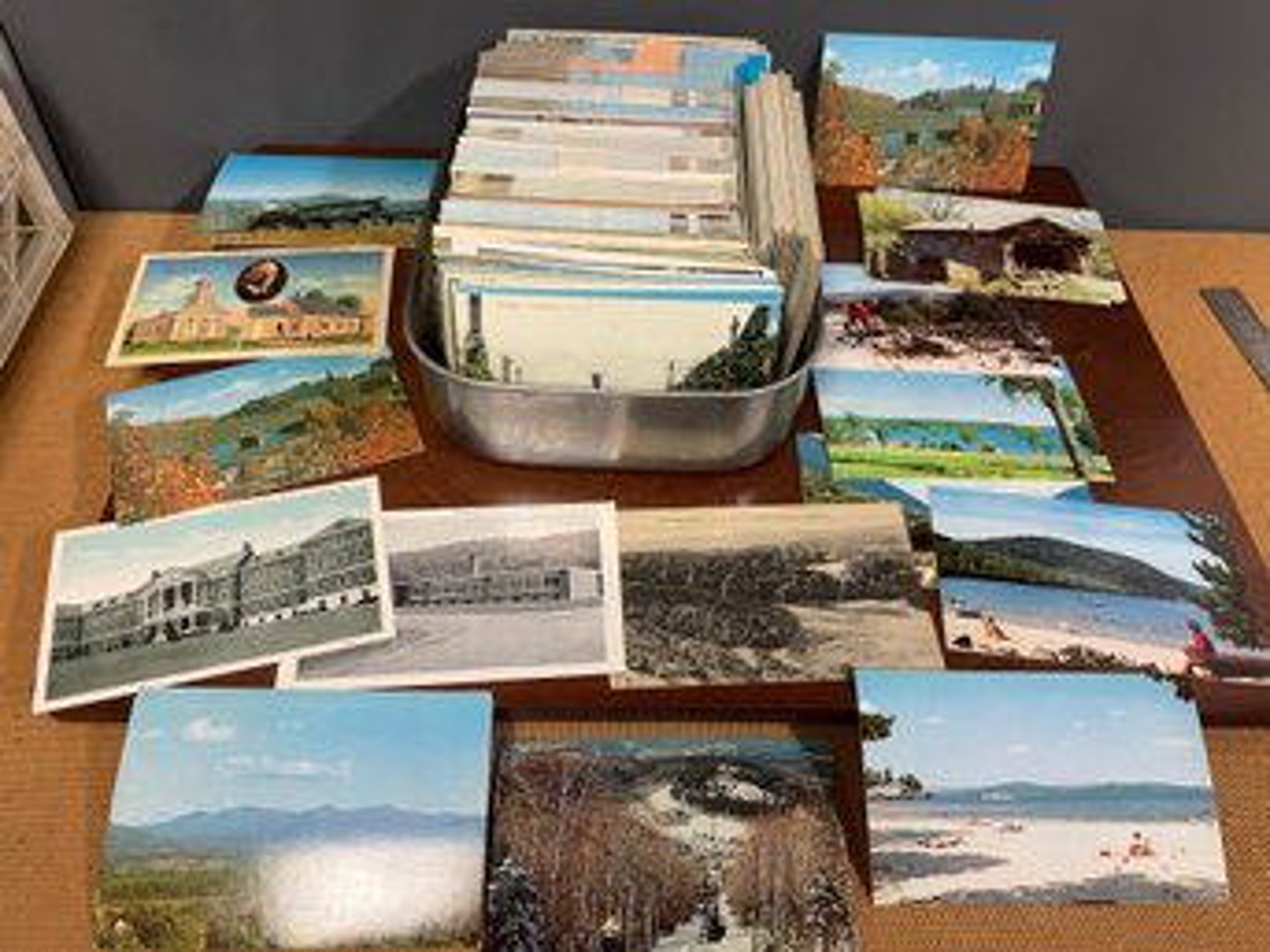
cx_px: 635
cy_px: 476
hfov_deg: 67.3
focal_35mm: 26
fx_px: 954
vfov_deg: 53.0
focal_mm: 4.2
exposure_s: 1/60
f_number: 1.6
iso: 125
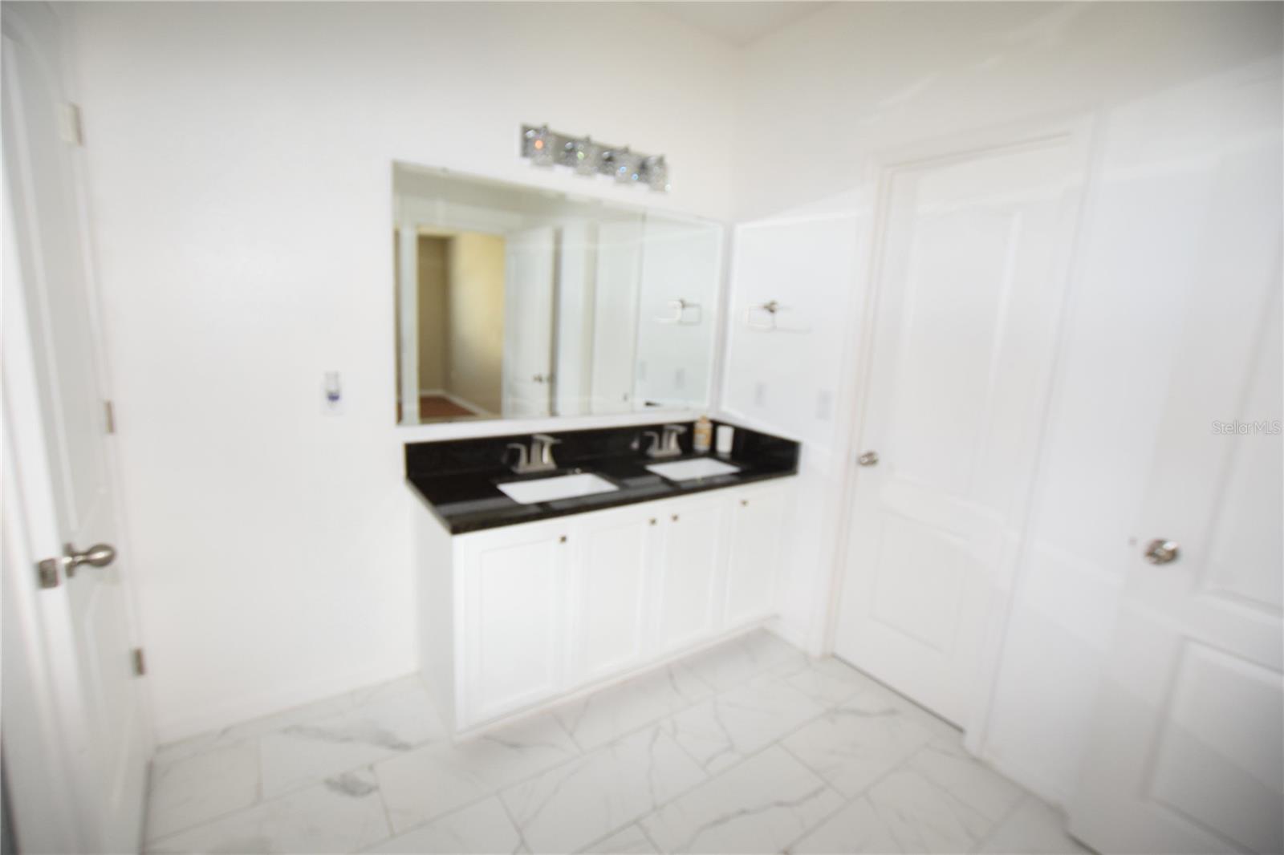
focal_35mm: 15
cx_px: 642
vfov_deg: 77.3
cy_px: 428
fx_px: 535
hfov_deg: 100.4
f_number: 4.5
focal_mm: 10
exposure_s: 1/80
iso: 800
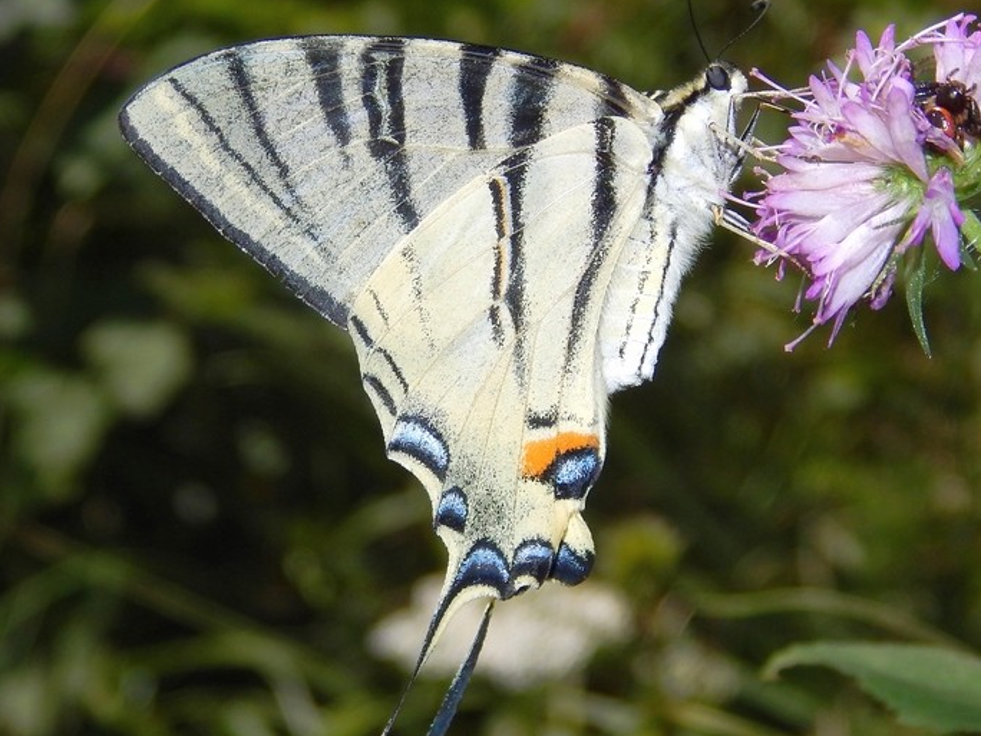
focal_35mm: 110
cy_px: 366
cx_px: 519
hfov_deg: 17.9
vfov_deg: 13.5
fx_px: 3117
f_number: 8.8
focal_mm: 16.6
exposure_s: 1/500
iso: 125
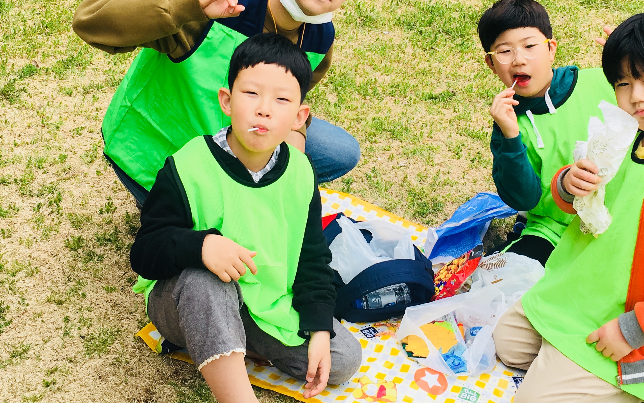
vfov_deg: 23.6
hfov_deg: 37.5
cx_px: 344
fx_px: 948
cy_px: 75
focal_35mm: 54
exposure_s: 1/506
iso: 25
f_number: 2.2
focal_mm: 4.15
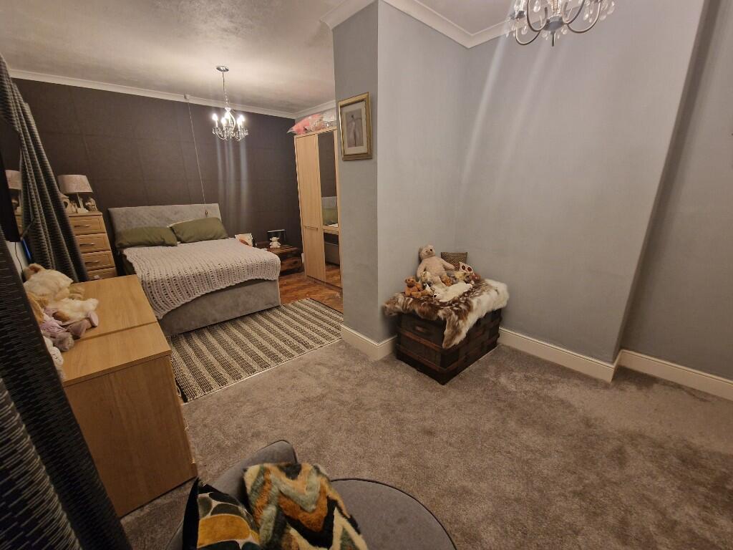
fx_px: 275
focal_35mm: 13
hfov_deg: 106.2
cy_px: 275
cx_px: 366
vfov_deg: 89.9
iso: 320
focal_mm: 2.2
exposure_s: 1/33
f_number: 2.2
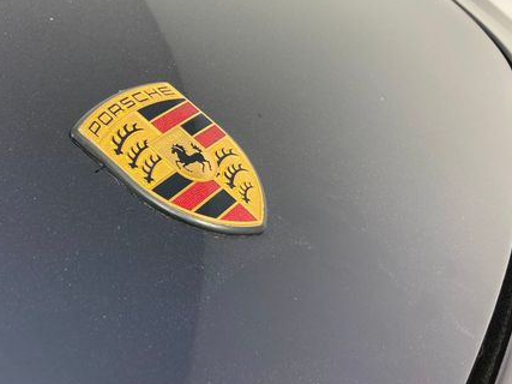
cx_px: 138
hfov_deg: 43.6
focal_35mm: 42
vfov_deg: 34.3
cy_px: 167
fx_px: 621
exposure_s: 1/120
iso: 50
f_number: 1.8
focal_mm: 3.99
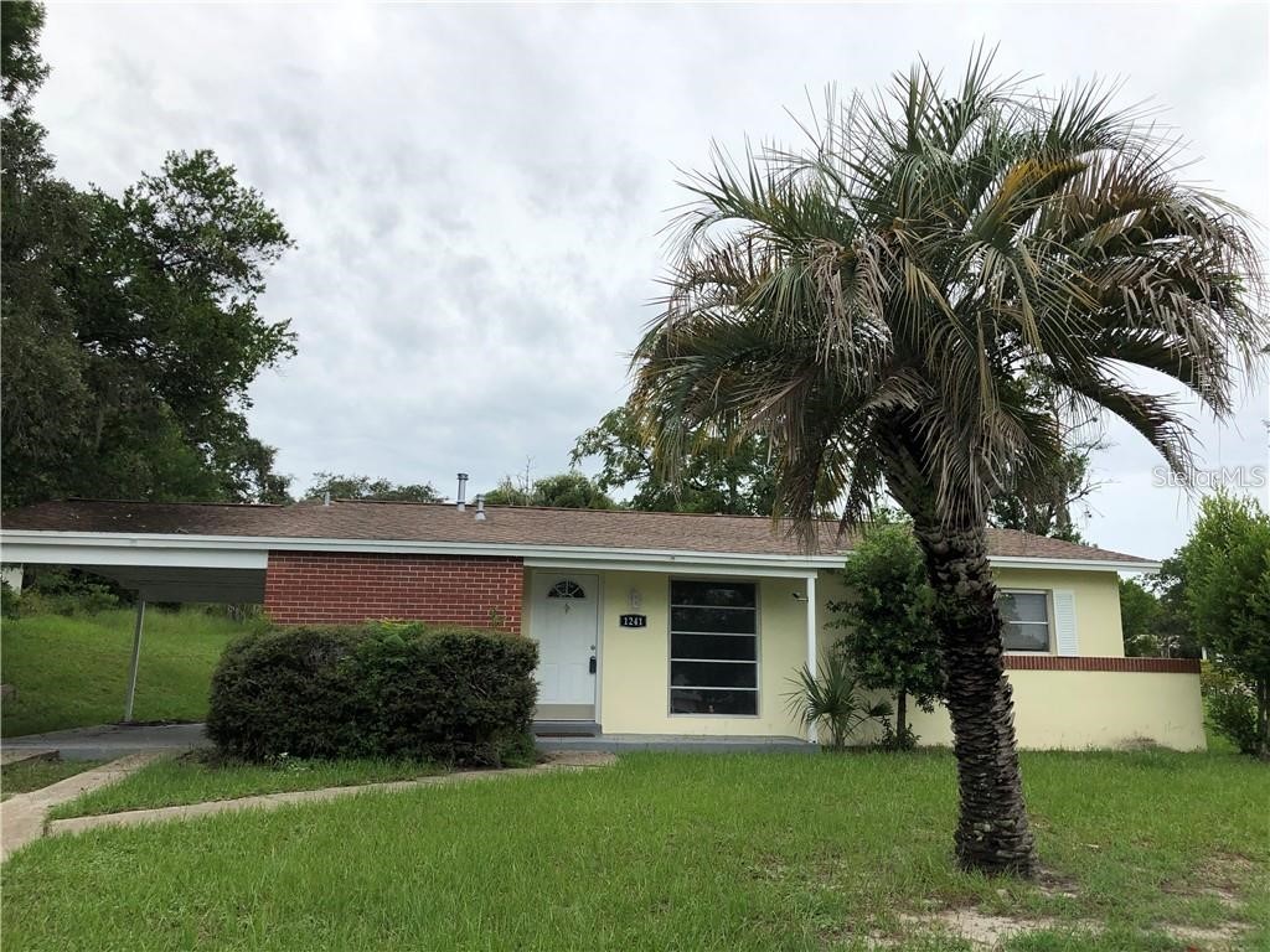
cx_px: 635
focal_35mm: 28
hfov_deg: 63.4
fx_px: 1027
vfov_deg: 49.7
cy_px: 476
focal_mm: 4
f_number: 1.8
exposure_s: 1/2857
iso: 20
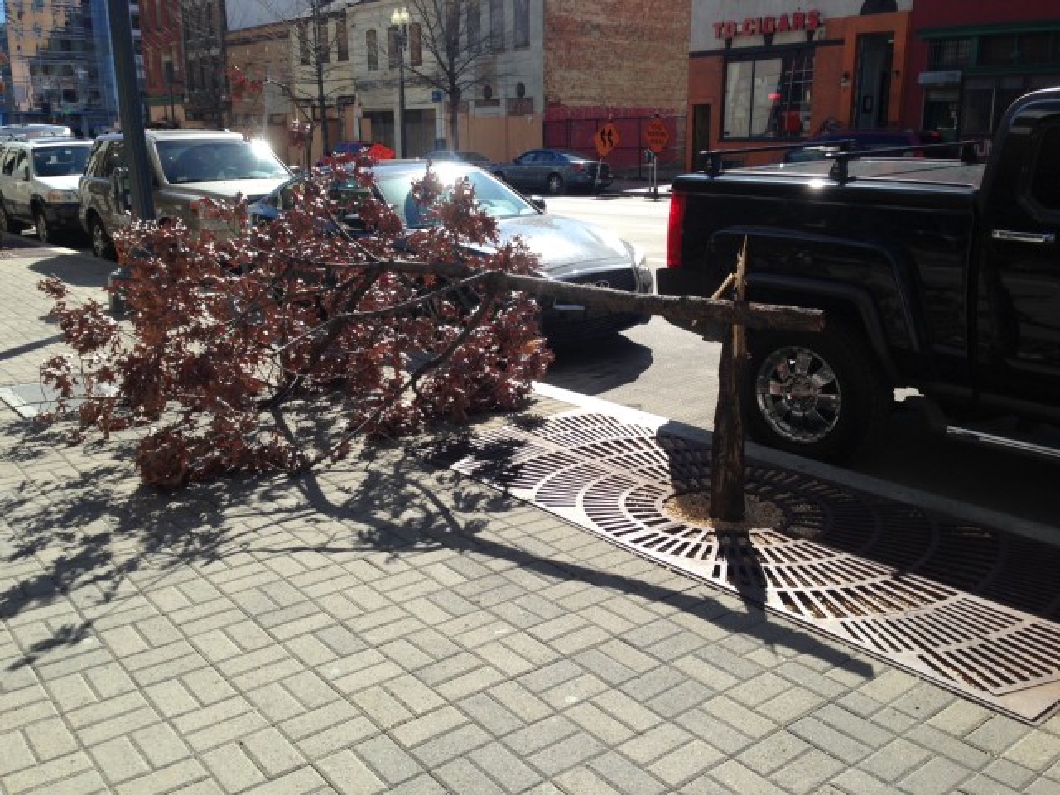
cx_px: 530
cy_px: 398
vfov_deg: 42.9
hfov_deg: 55.4
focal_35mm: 33
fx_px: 1011
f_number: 2.4
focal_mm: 4.12
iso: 50
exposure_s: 1/935
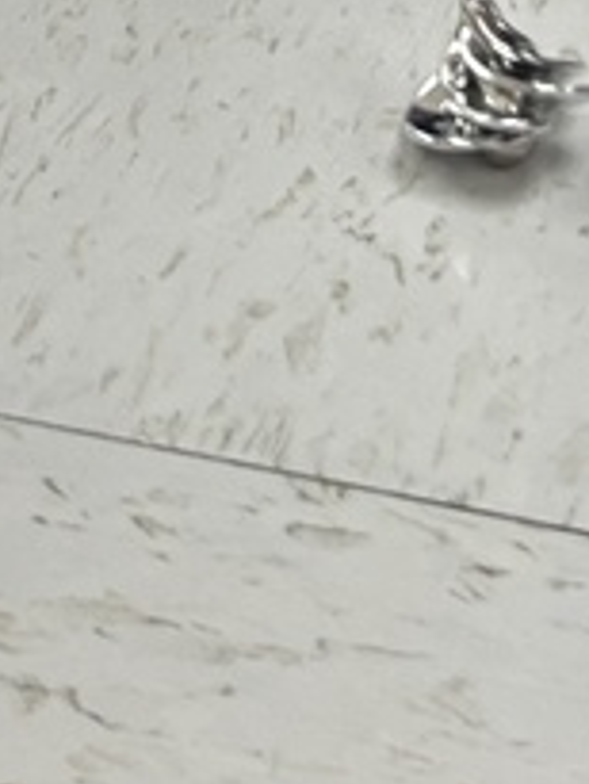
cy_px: -642
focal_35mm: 130
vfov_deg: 13.5
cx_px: 333
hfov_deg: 11.4
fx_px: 2946
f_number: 1.5
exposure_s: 1/118
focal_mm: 5.7
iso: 80
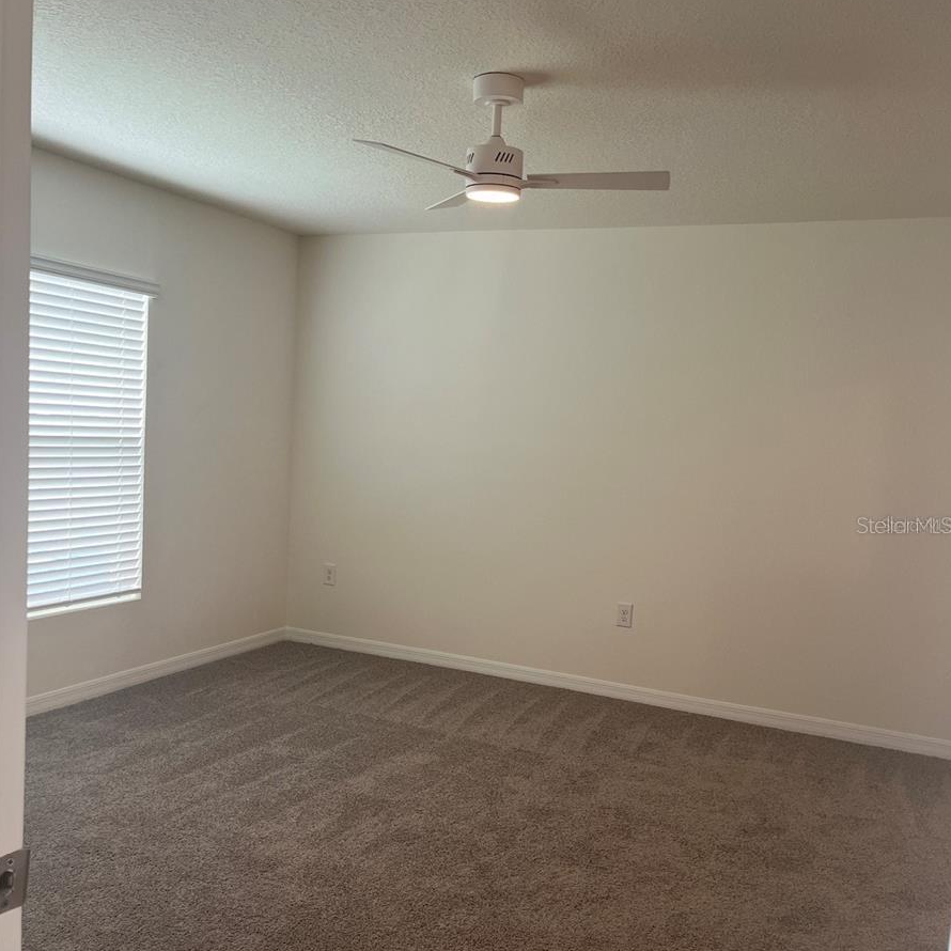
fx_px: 964
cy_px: 525
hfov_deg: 52.5
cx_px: 477
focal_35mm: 31
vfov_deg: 52.4
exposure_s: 1/60
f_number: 1.6
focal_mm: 5.1
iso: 80
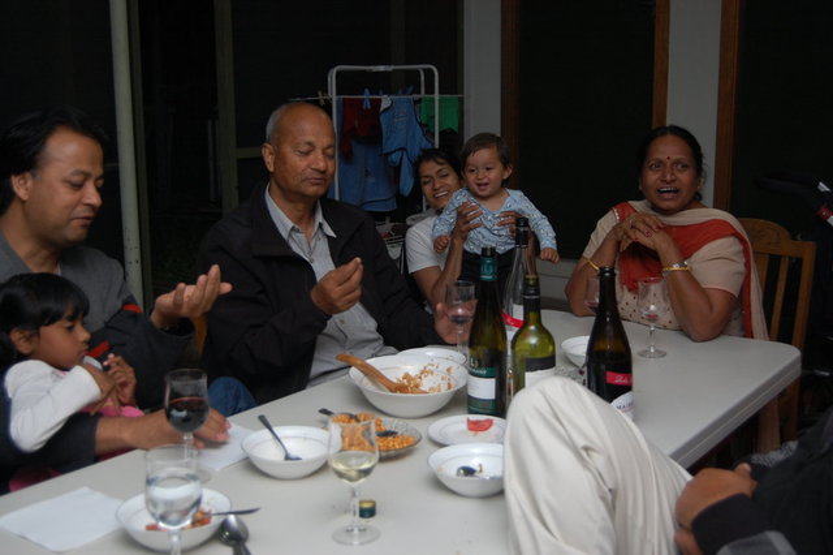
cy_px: 278
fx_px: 902
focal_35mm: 39
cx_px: 416
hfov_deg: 49.6
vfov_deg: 34.2
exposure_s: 1/60
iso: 400
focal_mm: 26
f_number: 4.2
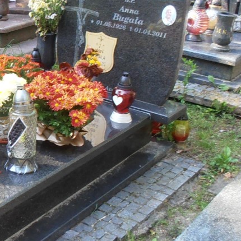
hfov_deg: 22.9
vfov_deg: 24.3
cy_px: 95
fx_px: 559
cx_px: -22
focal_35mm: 71
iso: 80
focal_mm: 4.2
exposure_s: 1/60
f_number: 3
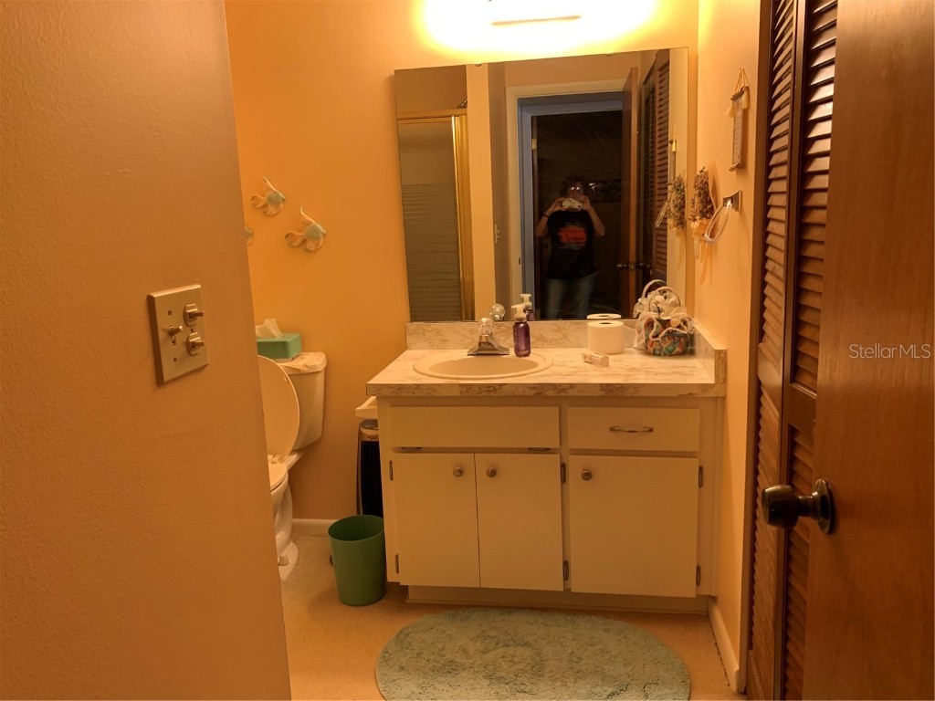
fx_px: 702
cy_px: 350
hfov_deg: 67.3
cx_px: 468
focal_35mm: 26
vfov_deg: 53.1
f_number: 1.8
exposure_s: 1/60
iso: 160
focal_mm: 4.25
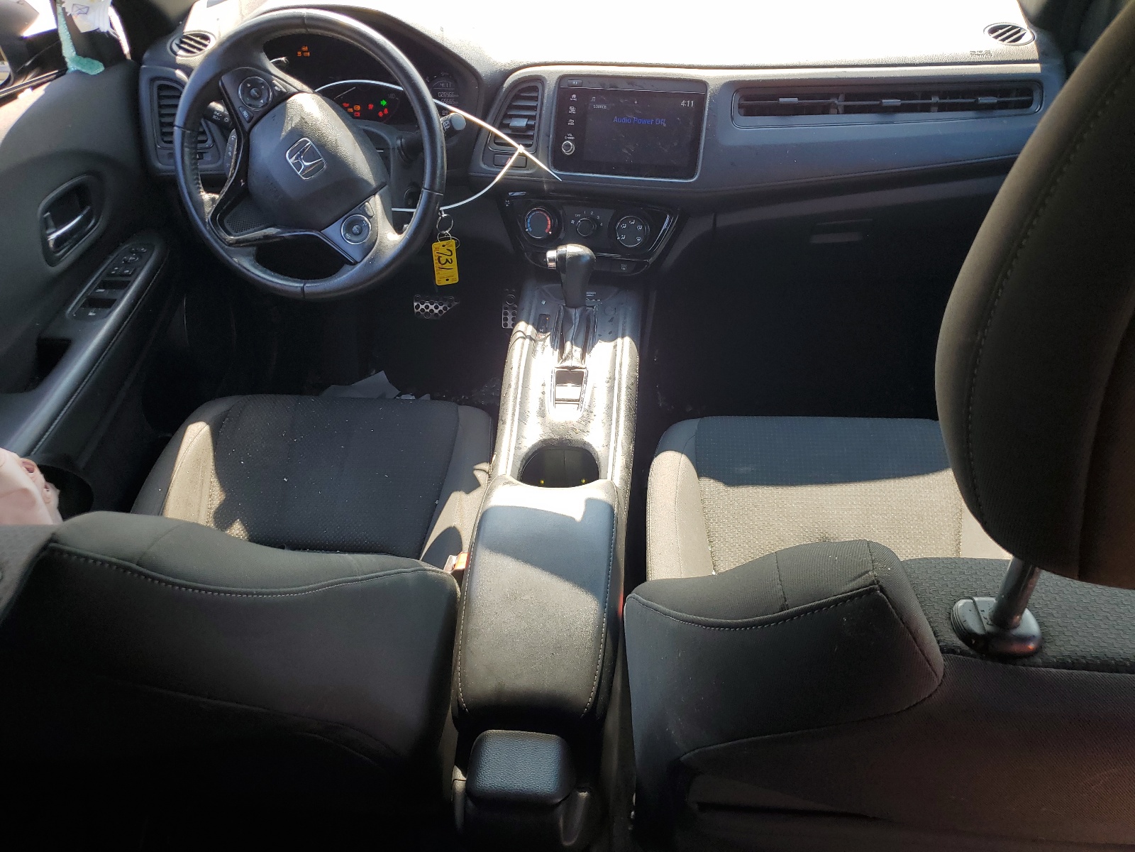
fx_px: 852
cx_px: 568
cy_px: 426
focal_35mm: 26
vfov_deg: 53.1
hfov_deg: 67.3
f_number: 1.5
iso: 50
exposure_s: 1/312
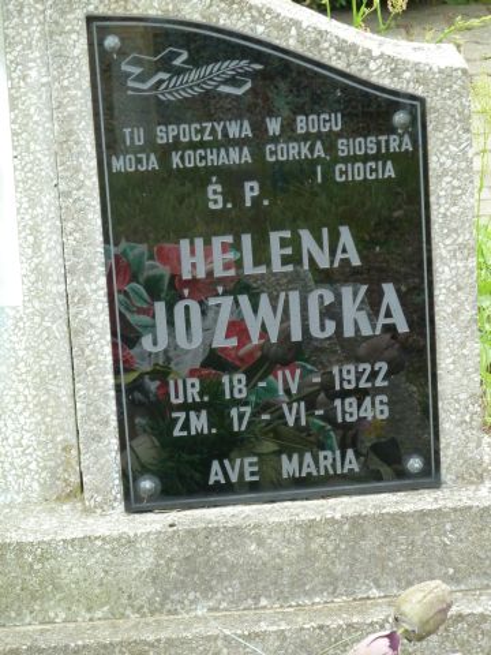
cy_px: 328
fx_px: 2591
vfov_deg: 14.4
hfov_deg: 10.8
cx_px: 246
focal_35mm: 137
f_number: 4.5
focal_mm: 22.5
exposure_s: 1/100
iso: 320
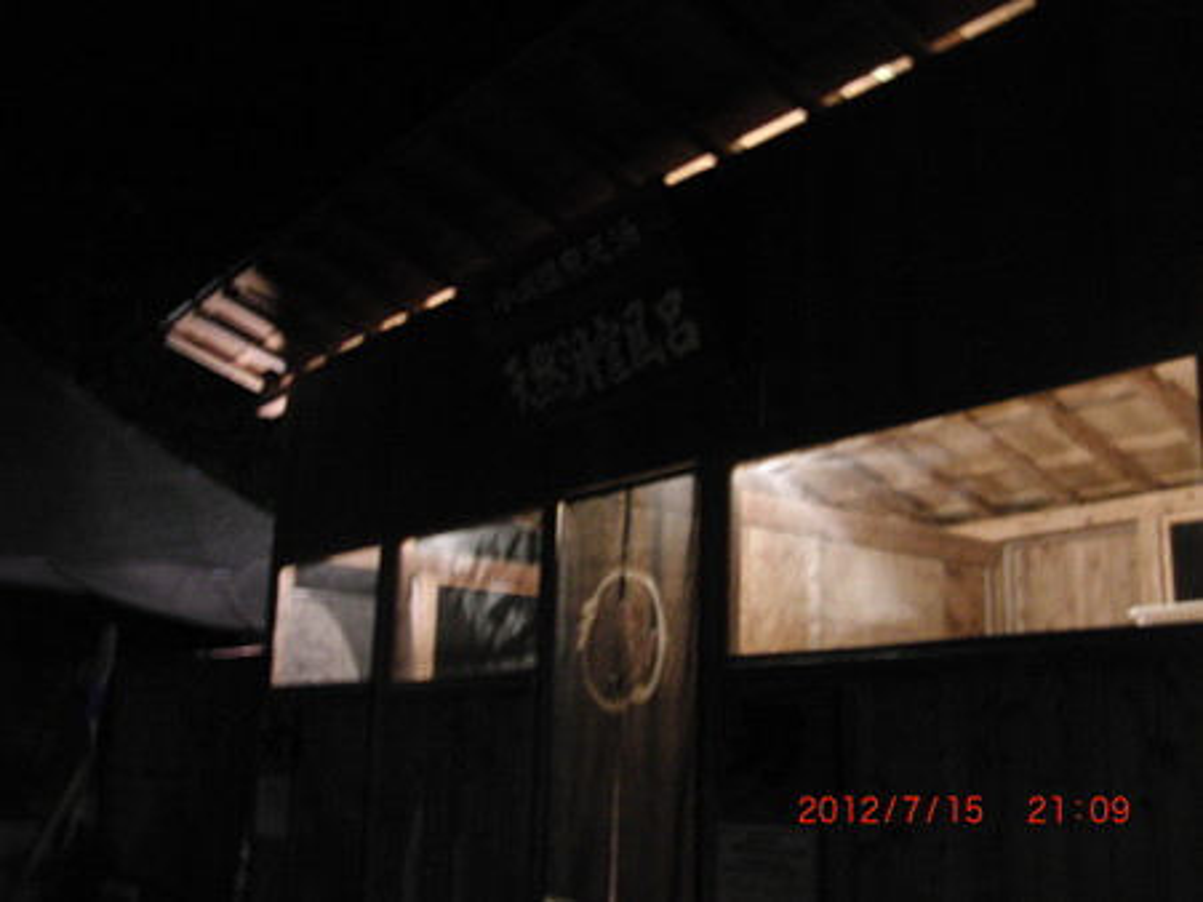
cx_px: 602
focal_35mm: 37
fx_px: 1286
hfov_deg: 50.2
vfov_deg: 38.6
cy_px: 451
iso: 400
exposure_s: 1
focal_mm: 6.42
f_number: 3.6
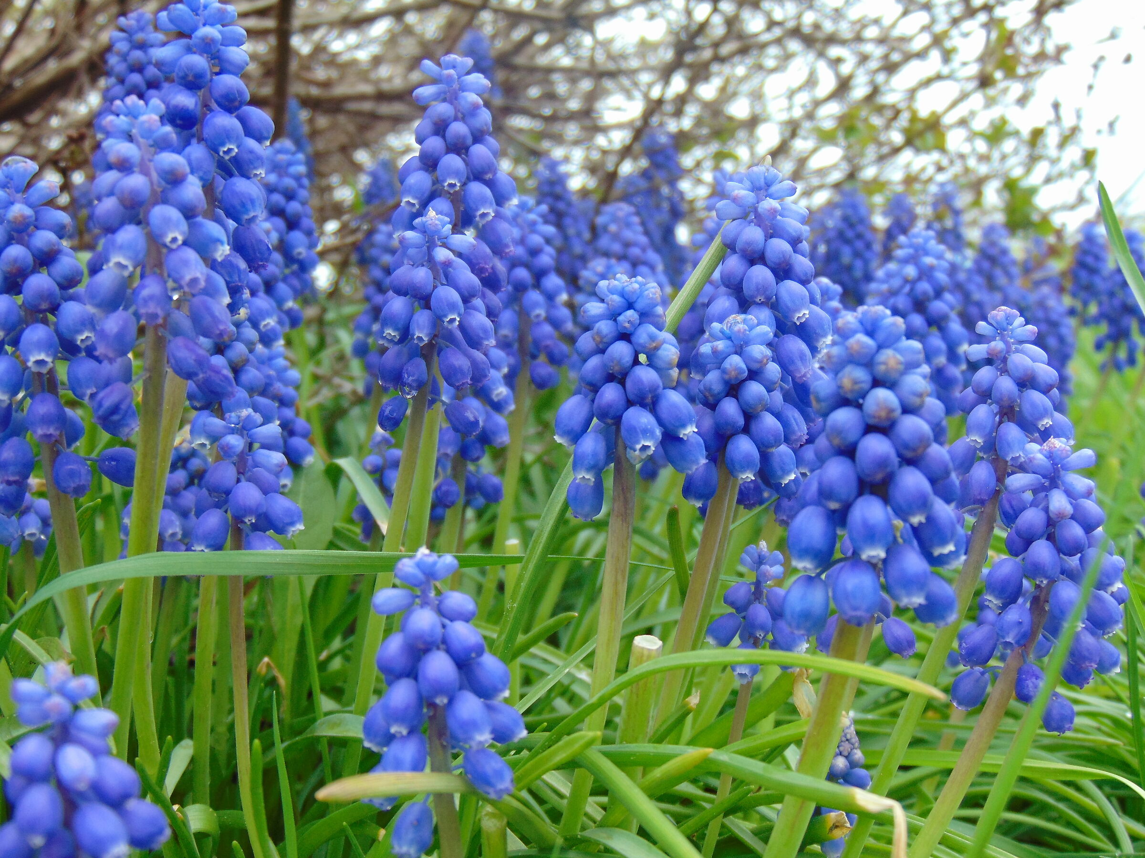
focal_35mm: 42
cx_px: 572
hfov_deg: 44.8
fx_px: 1389
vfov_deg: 34.3
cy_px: 429
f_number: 3.3
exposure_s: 1/250
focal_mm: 7.6
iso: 80
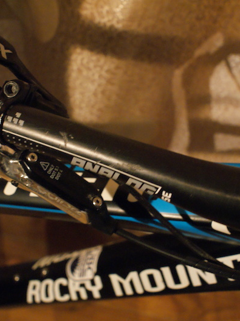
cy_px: 158
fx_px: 527
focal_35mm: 57
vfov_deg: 33.8
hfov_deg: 25.6
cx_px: 125
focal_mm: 26
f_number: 5.6
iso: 1600
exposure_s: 1/10
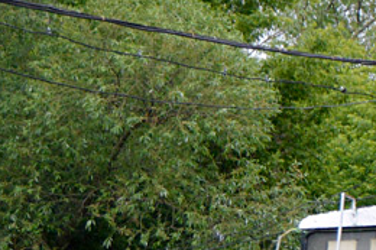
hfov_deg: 8.2
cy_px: 205
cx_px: 641
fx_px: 2529
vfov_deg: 5.7
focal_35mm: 242
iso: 400
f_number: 4.5
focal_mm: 35
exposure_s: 1/250
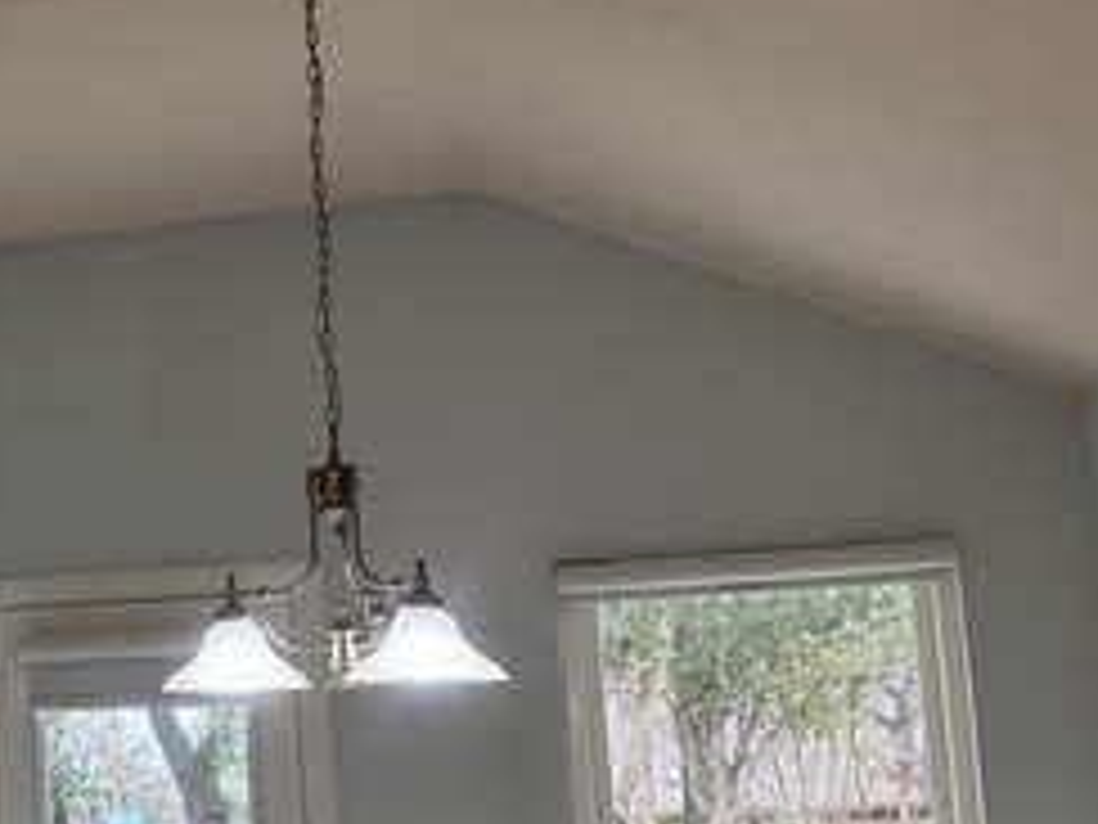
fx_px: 1998
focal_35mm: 63
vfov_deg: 23.3
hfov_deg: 28.7
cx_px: -18
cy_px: 477
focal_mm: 6.76
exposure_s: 1/120
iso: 160
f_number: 1.78
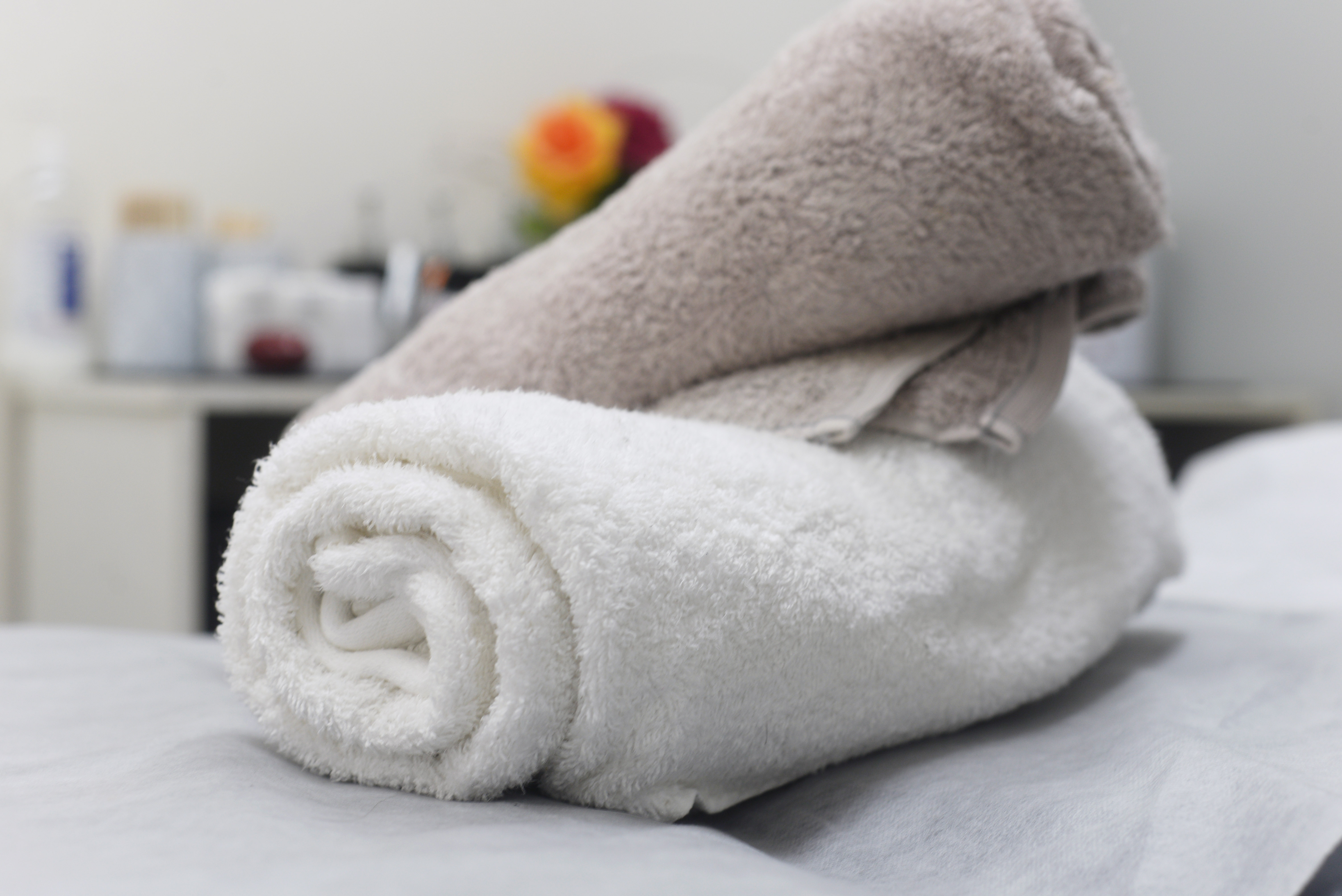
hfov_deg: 39.6
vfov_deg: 27.0
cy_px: 448
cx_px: 671
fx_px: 1865
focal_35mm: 50
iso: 160
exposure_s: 1/50
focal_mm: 50
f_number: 4
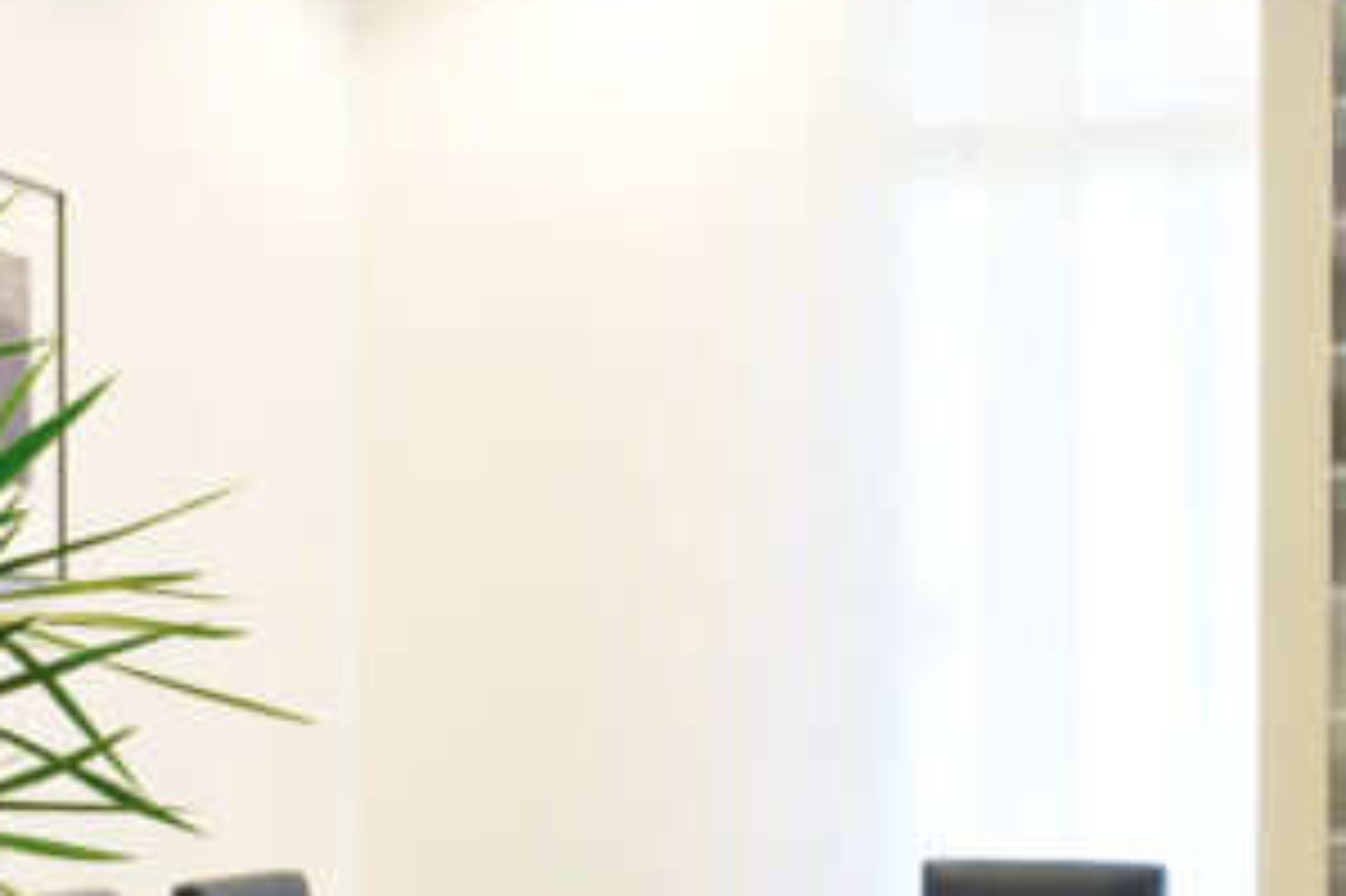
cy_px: 817
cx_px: 590
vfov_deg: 17.4
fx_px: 2877
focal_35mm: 77
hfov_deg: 26.3
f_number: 11
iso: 400
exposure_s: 1/2
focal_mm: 24
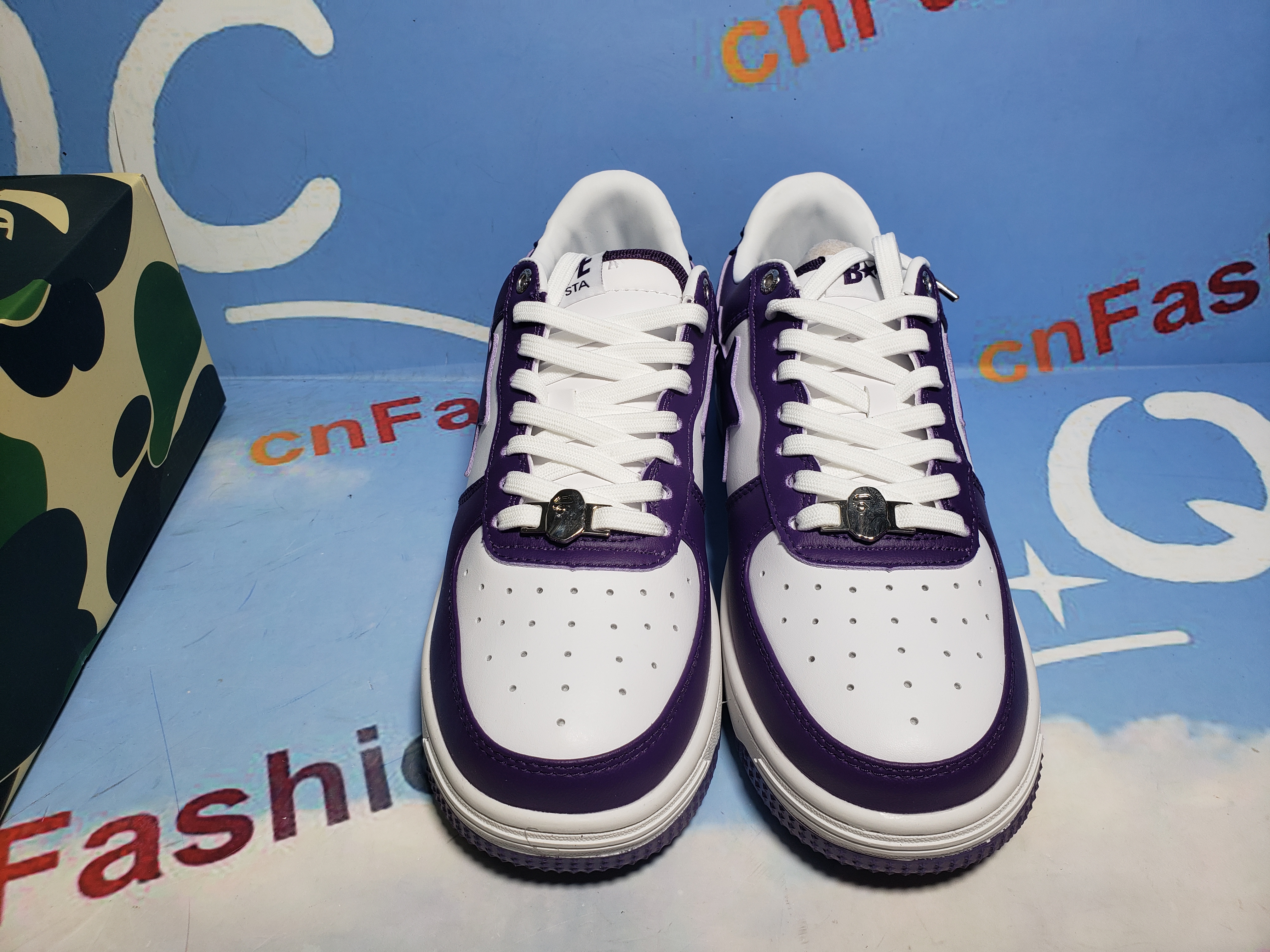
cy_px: 476
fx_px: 954
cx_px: 635
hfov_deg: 67.3
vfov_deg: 53.1
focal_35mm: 26
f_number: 2.4
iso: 50
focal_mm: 4.3
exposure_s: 1/248
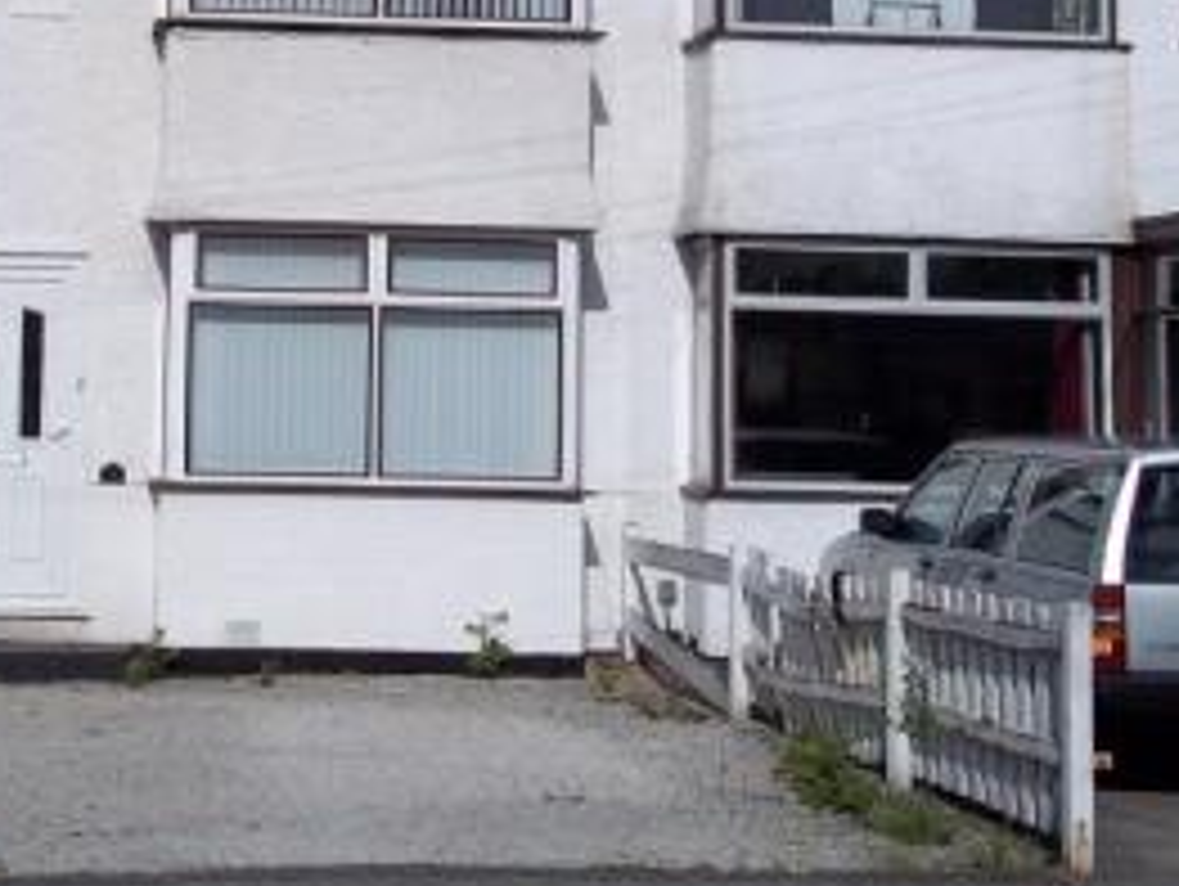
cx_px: 241
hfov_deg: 24.0
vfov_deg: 18.2
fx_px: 2727
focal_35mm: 80
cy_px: 137
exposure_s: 1/640
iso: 80
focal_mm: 6.5
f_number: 8
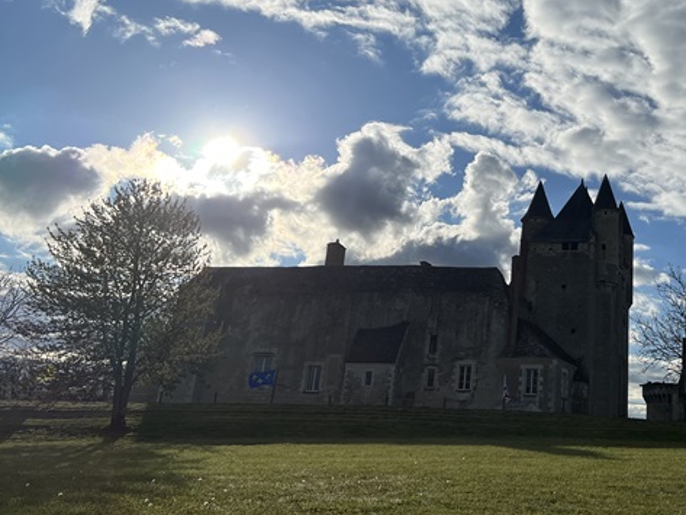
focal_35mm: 44
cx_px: 573
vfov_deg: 32.5
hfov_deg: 40.7
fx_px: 872
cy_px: 155
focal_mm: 5.7
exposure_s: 1/16393
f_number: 1.5
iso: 50
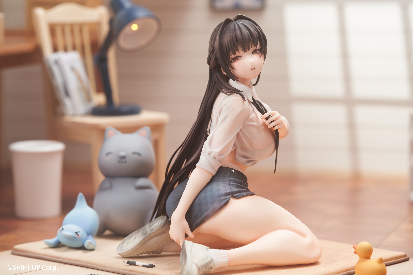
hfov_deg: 18.6
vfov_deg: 12.5
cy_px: 138
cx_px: 206
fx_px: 1262
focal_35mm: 110
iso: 100
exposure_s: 1/15
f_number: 8
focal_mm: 110
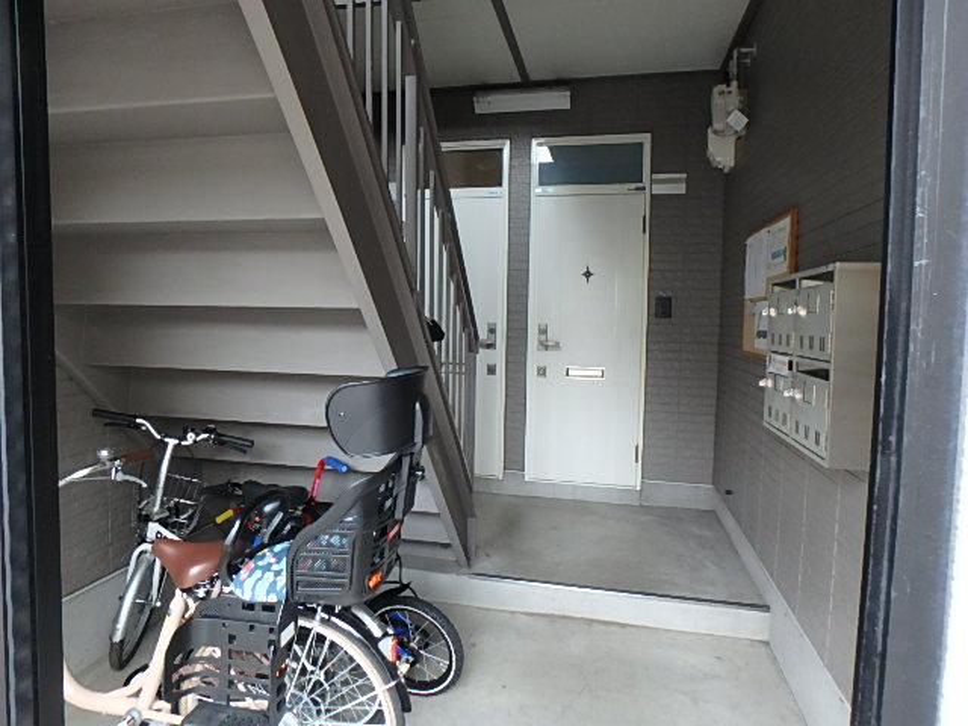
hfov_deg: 79.0
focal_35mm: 21
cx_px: 484
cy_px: 363
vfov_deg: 63.4
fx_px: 587
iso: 400
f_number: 3.5
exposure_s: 1/30
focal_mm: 3.7
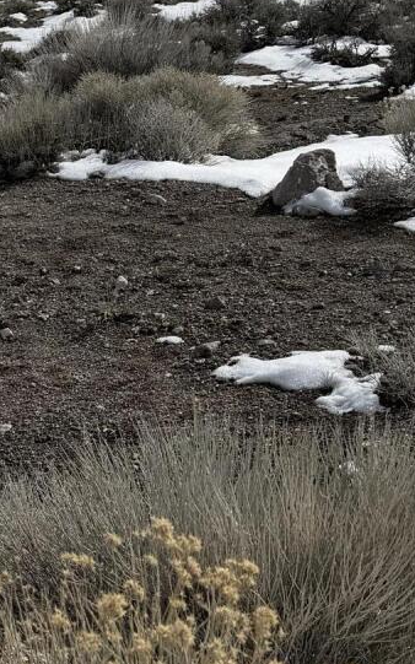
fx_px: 1701
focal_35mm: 94
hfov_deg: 13.2
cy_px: 131
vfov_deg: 21.8
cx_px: -184
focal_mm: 6.76
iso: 80
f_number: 1.78
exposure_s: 1/10309
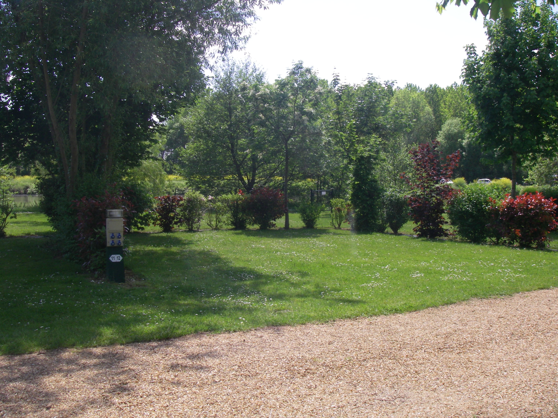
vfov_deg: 37.7
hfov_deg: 49.0
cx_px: 279
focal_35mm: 38
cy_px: 209
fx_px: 613
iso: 64
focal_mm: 6.3
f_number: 6.6
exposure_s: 1/125
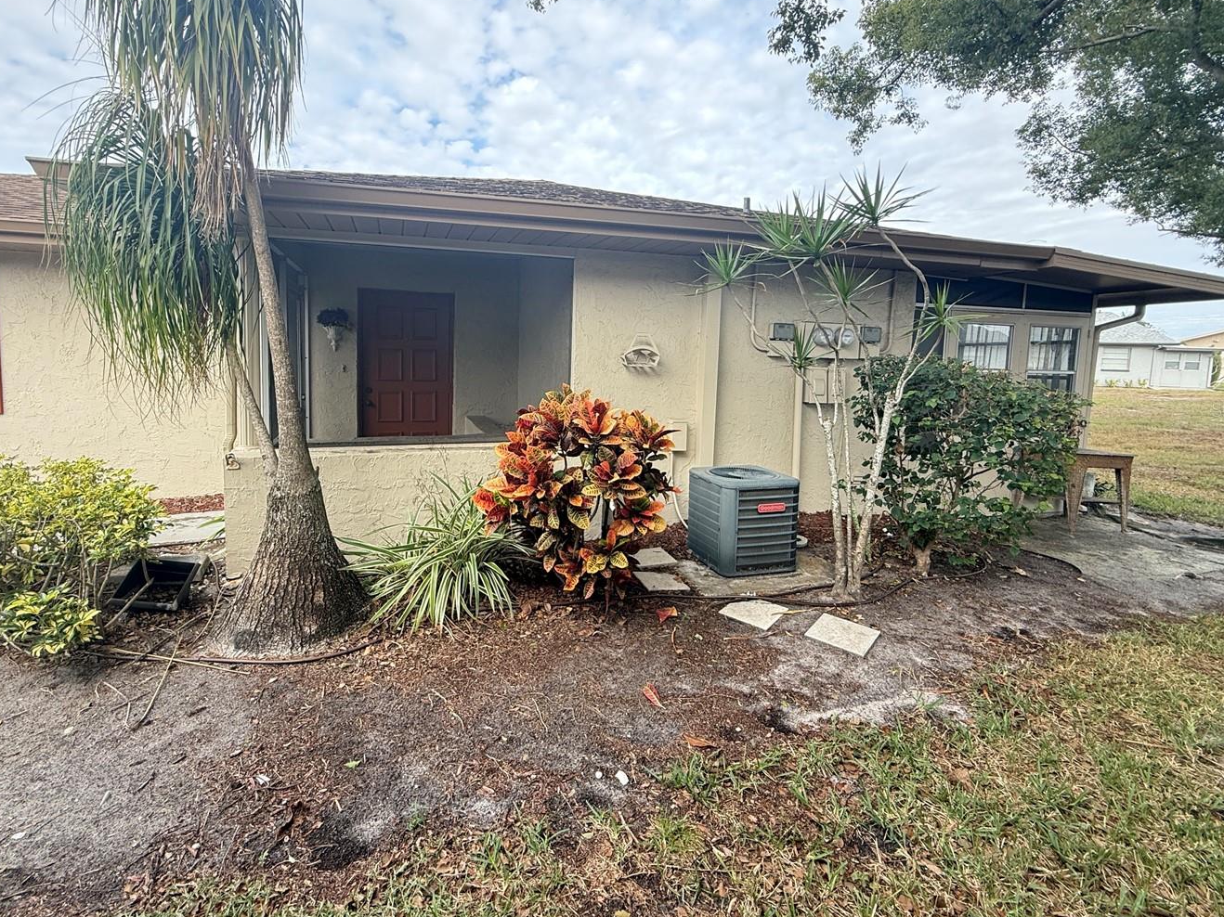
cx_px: 556
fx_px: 601
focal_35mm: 17
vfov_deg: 74.5
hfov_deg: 90.8
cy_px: 409
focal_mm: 2.22
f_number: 2.2
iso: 64
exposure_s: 1/188
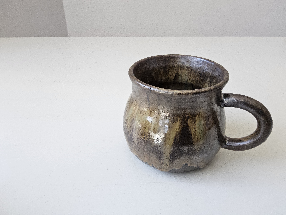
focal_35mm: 23
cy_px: 108
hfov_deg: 73.9
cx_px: 143
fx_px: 190
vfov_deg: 58.9
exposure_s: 1/120
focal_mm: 3.08
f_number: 2
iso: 320
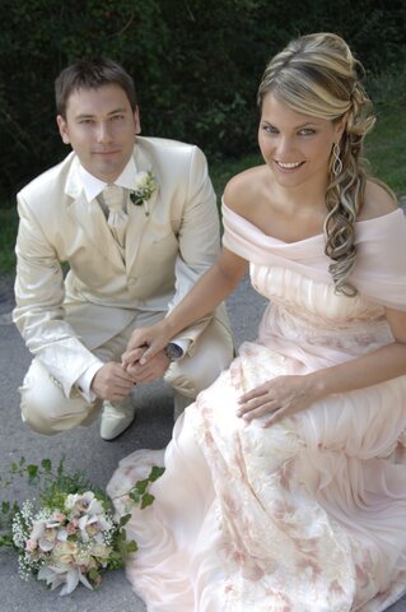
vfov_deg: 37.9
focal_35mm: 52
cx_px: 203
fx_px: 890
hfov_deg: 25.7
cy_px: 306
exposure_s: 1/125
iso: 125
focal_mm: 35
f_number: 6.3
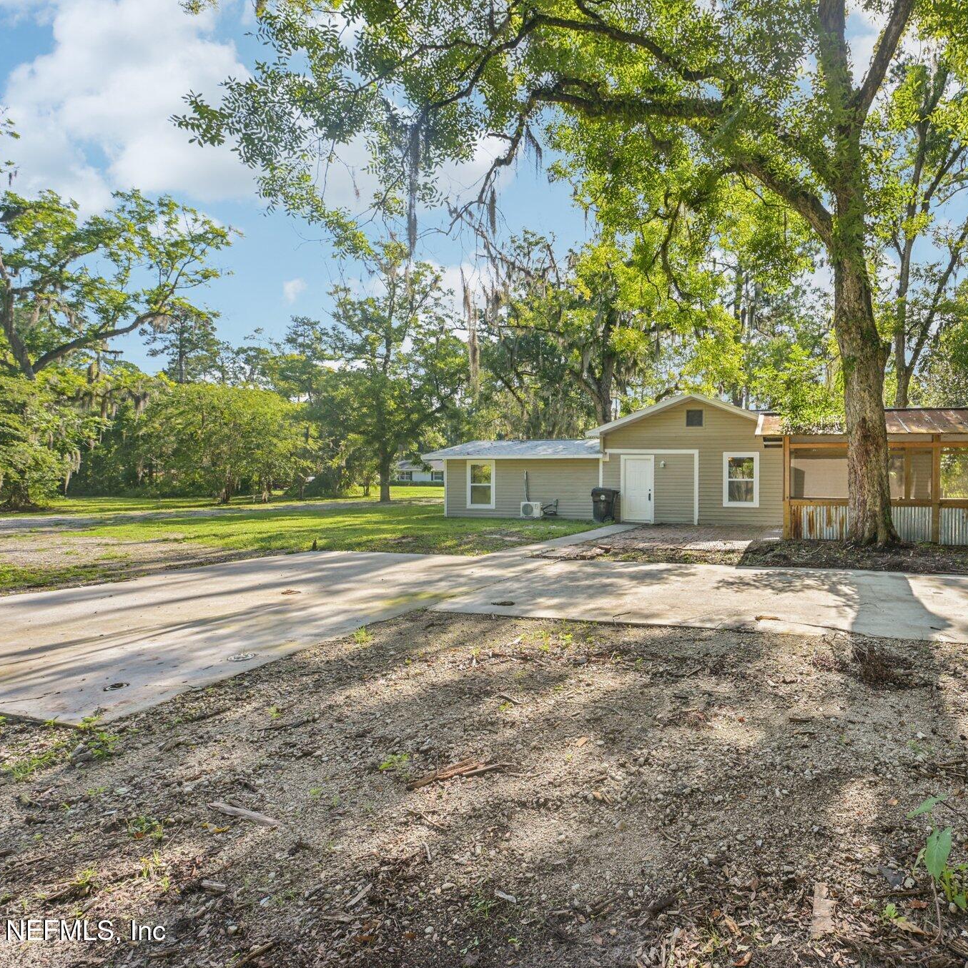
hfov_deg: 78.1
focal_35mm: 18
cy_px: 487
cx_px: 646
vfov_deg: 80.7
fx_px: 569
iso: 100
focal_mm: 14
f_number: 8
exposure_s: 1/125
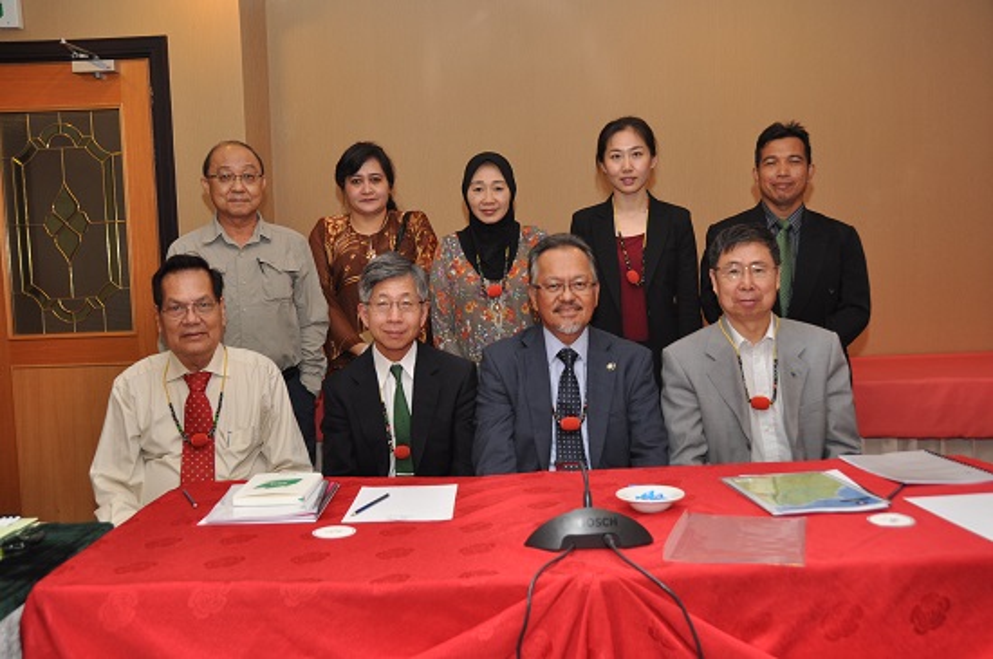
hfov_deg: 57.3
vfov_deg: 39.9
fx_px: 909
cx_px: 496
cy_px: 330
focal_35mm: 33
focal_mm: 22
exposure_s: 1/60
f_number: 4.8
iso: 400
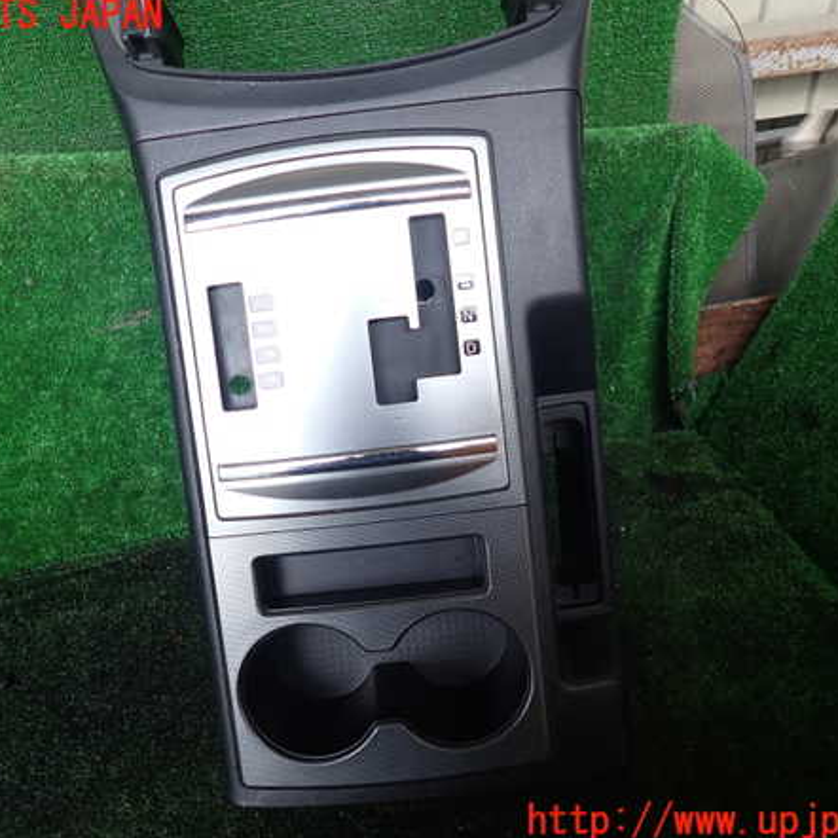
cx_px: 387
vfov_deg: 54.0
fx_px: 822
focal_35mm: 30
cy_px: 419
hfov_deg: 54.0
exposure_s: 1/100
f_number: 2
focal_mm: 4.5
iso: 100
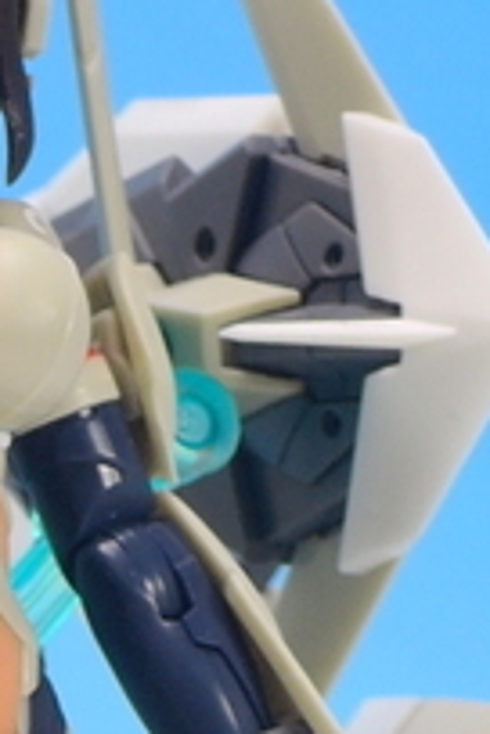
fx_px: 7982
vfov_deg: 5.2
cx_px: -580
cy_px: 1310
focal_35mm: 391
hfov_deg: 3.5
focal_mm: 16
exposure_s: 1.3
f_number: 7.3
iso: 80
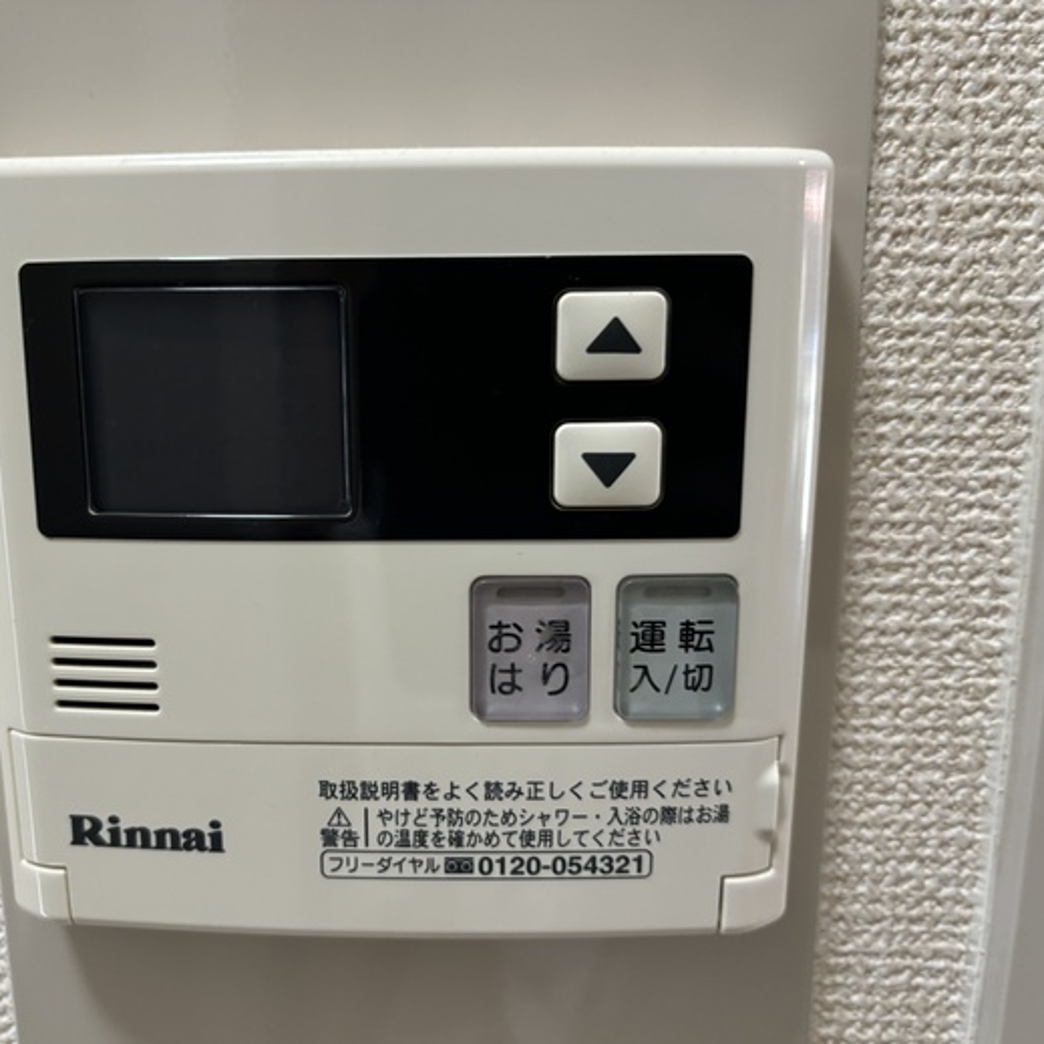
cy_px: 524
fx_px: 1058
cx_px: 426
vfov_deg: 52.5
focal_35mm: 31
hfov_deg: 52.2
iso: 200
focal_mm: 5.96
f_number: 1.6
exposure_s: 1/60
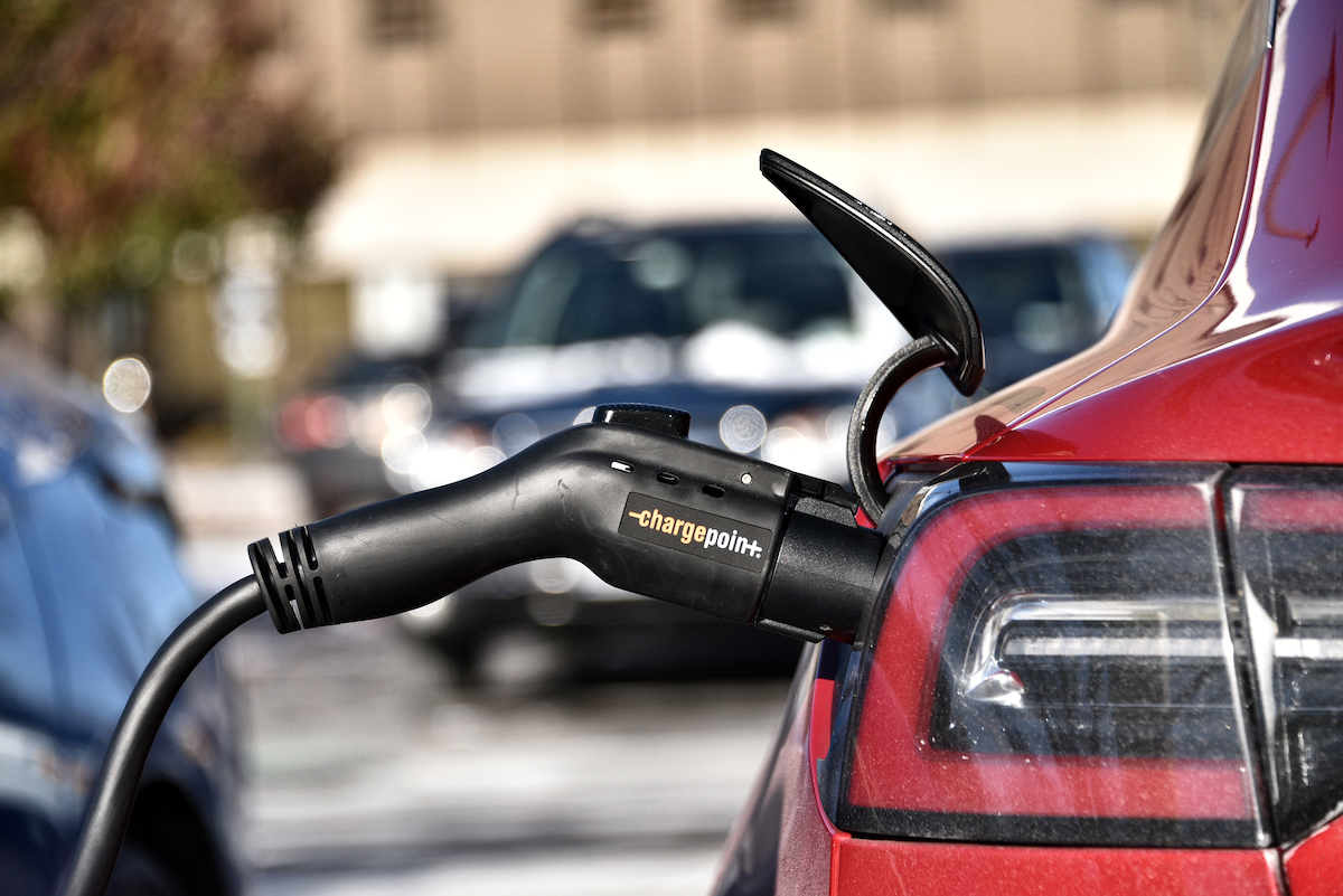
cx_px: 672
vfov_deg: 8.6
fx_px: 5971
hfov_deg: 12.8
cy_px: 448
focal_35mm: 160
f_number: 5.6
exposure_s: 1/2500
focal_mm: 160
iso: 800
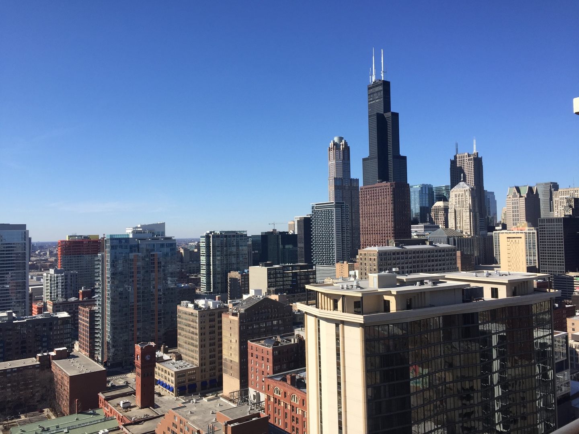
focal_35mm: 29
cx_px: 290
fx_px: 485
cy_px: 217
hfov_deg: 61.7
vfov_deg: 48.2
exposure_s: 1/2083
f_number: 2.2
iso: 32
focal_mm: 4.15
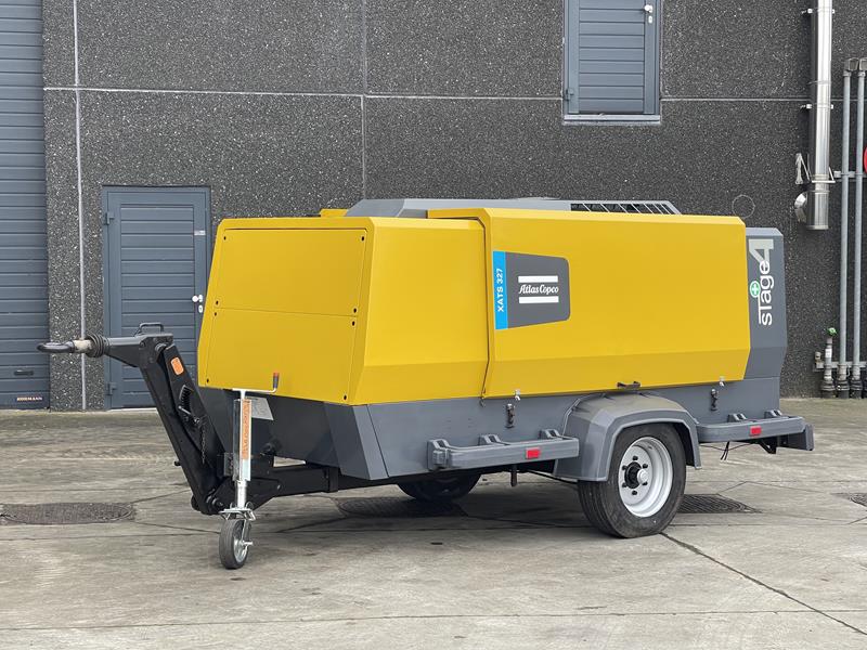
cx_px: 434
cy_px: 325
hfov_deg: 30.3
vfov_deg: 22.9
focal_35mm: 64
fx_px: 1603
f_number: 2.2
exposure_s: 1/185
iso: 20
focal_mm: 7.5
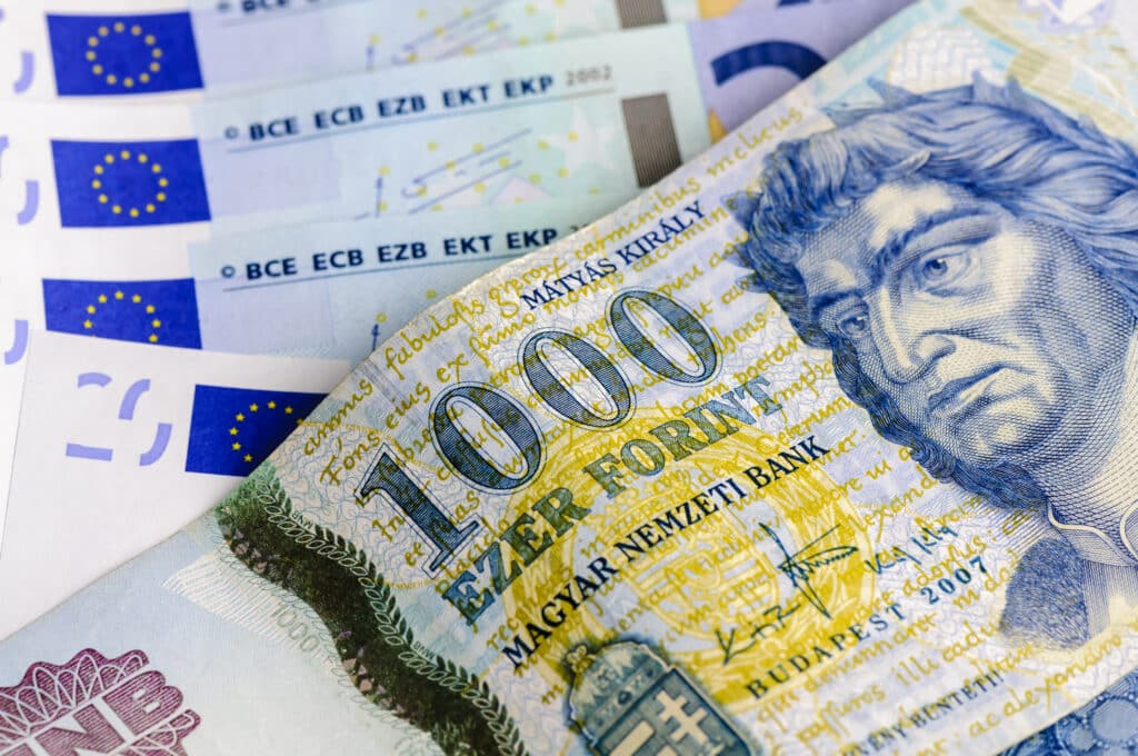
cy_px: 378
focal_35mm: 158
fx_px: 4972
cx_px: 569
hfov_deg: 13.1
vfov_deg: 8.7
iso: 200
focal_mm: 105
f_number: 9
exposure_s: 1/8
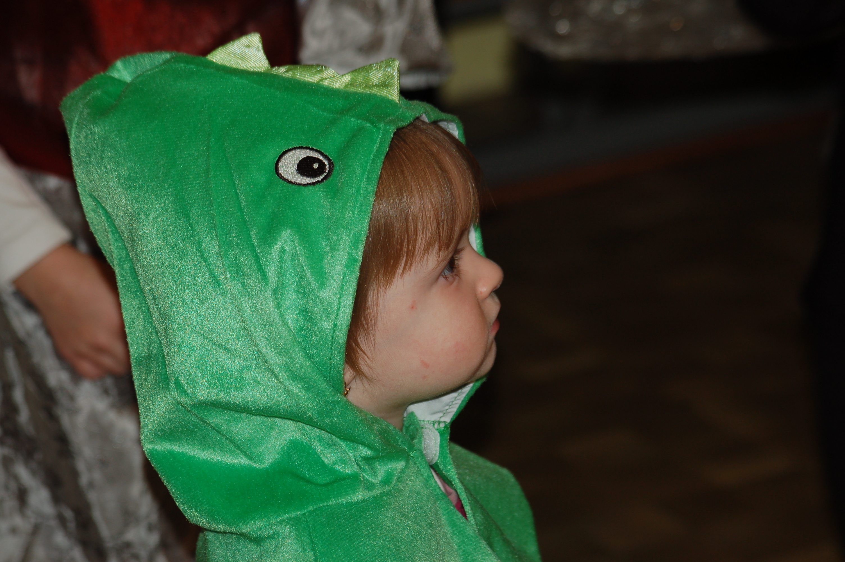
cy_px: 281
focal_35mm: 150
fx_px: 3518
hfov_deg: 13.7
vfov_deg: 9.1
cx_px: 422
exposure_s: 1/125
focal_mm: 100
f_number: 5.6
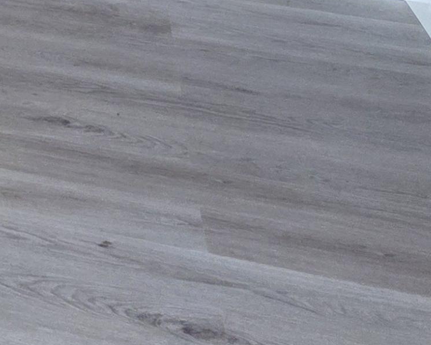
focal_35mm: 121
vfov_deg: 11.9
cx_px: -364
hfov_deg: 14.0
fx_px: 1544
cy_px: -239
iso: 500
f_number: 1.8
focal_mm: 5.4
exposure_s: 1/120
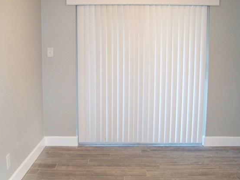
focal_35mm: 48
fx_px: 333
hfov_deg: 39.5
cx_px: 97
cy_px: 109
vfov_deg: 30.2
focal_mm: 5.85
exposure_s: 1/30
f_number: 2.8
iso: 400
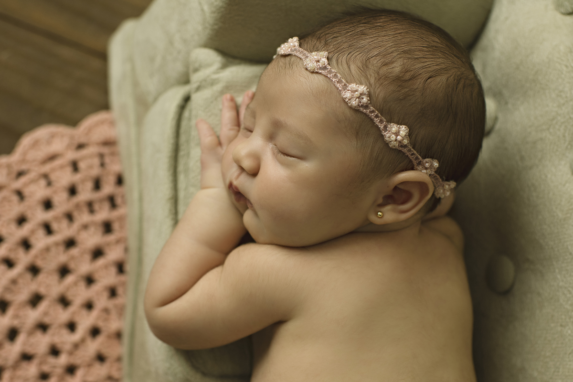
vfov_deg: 25.8
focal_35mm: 52
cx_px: 286
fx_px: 836
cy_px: 191
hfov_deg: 37.9
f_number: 3.2
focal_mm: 35
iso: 400
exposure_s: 1/200
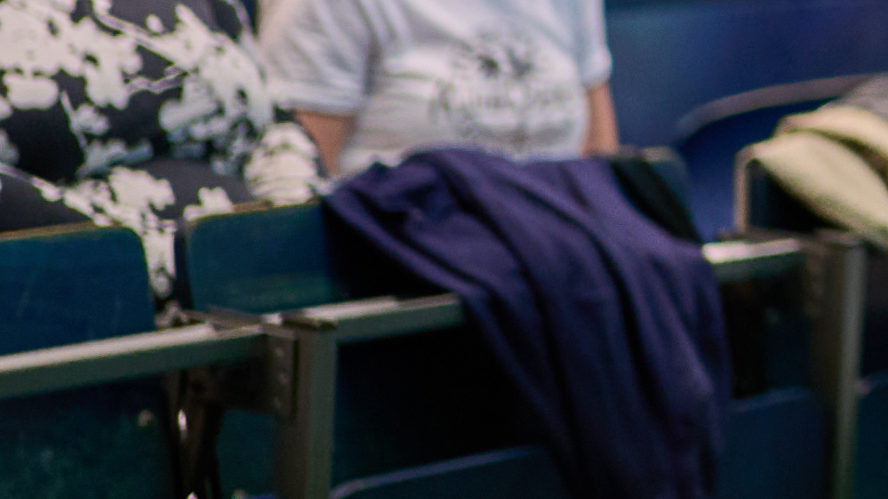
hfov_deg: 12.0
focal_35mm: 164
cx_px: 1632
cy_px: -191
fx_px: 3861
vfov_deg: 7.3
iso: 500
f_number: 1.8
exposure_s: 1/250
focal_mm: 35
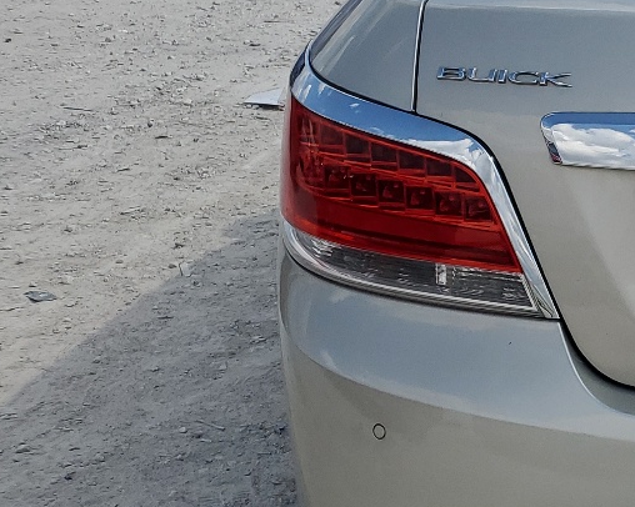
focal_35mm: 80
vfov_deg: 19.2
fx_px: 1503
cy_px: 262
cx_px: 916
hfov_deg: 20.8
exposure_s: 1/5000
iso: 50
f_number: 1.5
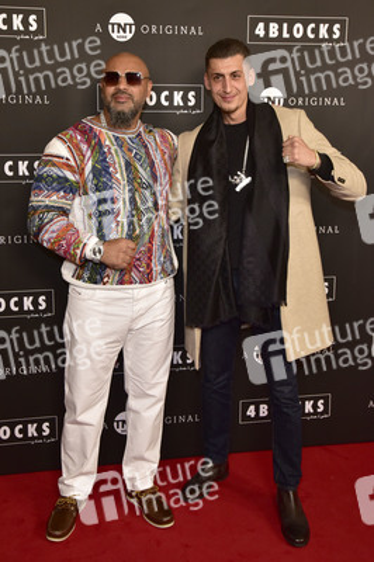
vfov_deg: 50.7
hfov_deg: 35.0
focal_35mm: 38
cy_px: 281
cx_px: 187
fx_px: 593
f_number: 8
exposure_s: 1/250
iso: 2000
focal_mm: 38
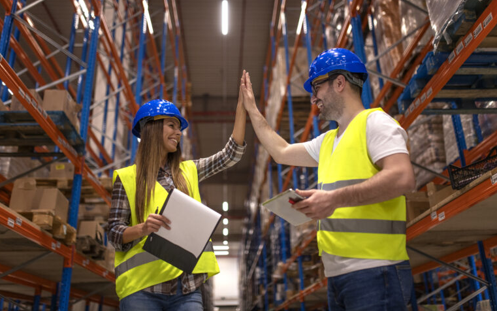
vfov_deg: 35.3
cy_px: 144
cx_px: 247
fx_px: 488
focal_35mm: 36
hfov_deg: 54.0
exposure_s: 1/200
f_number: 1.4
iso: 500
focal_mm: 35
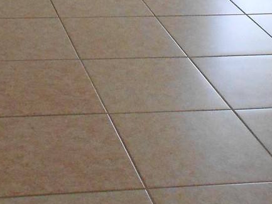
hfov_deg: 20.3
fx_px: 755
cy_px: -106
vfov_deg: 14.3
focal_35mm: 96
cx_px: 75
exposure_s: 1/100
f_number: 3.2
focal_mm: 4.6
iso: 400
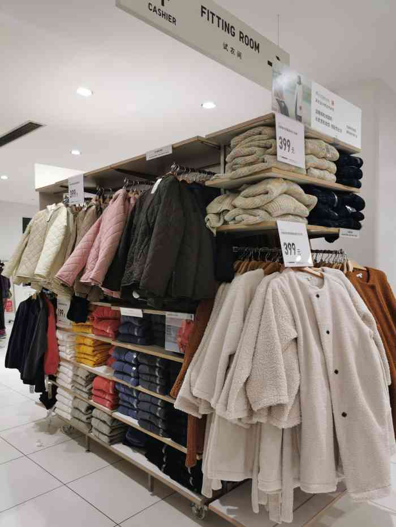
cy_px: 264
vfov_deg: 65.3
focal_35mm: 27
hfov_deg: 51.4
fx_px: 412
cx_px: 198
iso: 50
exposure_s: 1/102
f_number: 1.8
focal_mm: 5.58
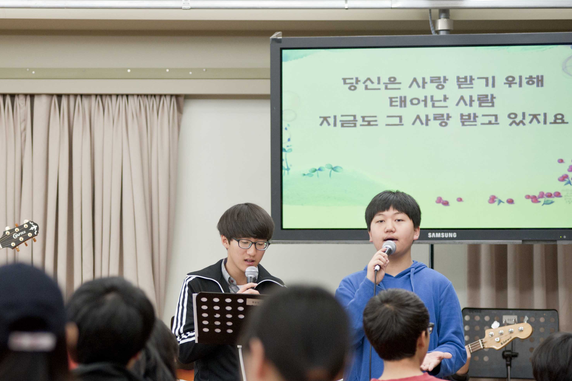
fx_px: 2699
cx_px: 168
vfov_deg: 8.1
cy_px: 233
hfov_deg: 12.1
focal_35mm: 170
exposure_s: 1/125
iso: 1600
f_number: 3.5
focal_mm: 120
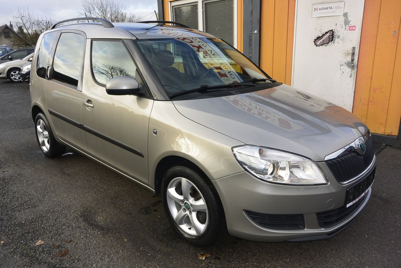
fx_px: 301
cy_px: 134
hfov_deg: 67.4
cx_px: 200
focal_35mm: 27
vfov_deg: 47.9
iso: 160
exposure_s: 1/250
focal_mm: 10
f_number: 5.6
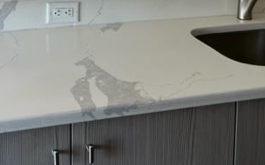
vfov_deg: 20.3
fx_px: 419
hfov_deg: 34.9
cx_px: 95
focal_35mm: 58
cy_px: -54
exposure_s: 1/121
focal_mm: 5.1
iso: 100
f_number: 1.6
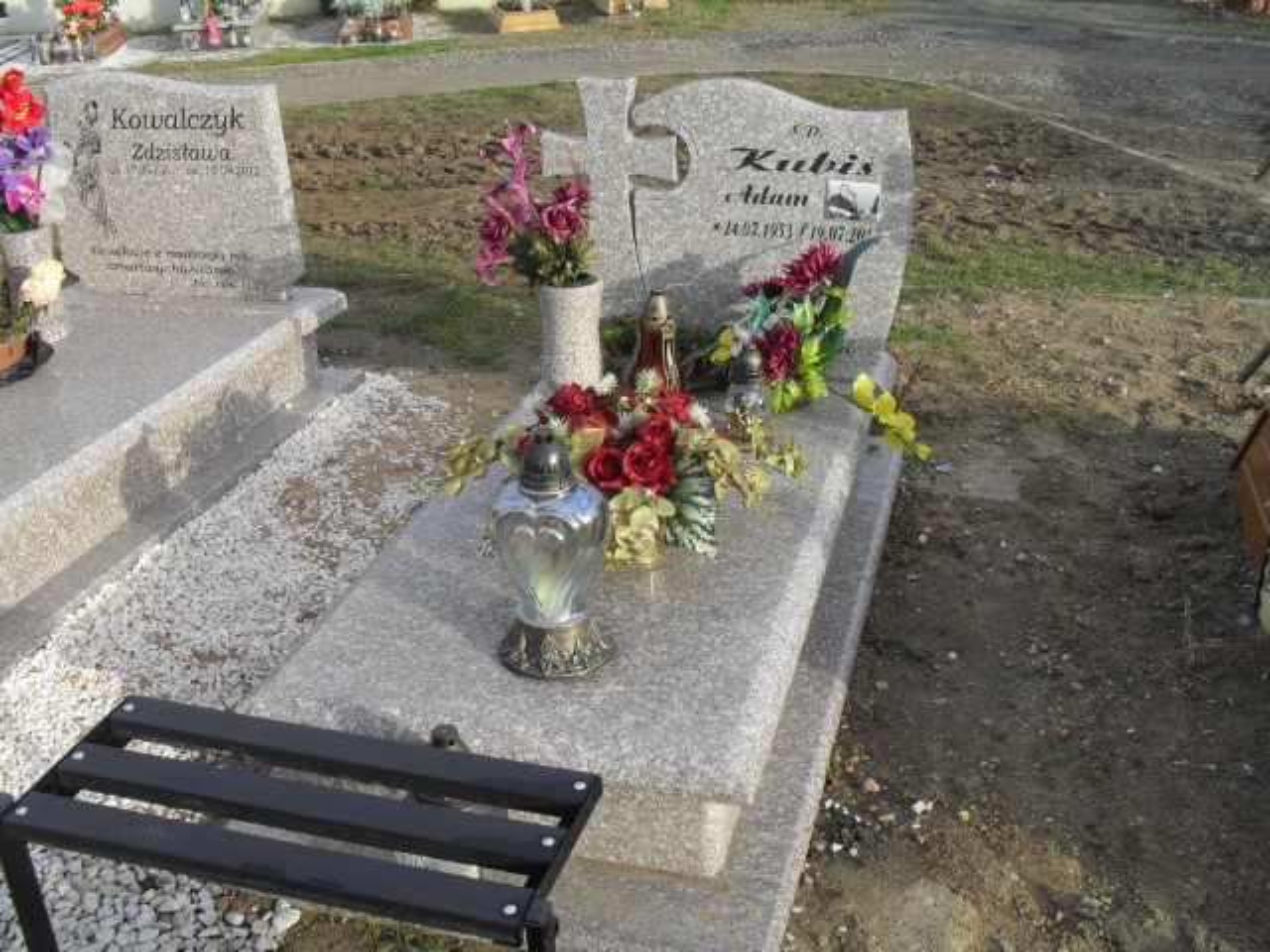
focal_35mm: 35
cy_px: 476
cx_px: 635
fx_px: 1284
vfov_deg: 40.7
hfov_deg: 52.6
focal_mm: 6.3
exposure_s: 1/250
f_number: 3.2
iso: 100
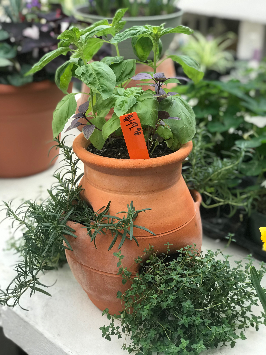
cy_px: 178
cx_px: 133
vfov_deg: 33.8
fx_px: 584
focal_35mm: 57
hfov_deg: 25.7
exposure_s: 1/60
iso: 20
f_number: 2.8
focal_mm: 6.6
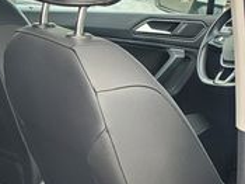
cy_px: 198
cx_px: -112
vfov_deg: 15.2
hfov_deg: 18.5
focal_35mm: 95
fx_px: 672
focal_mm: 4.3
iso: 64
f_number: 2.4
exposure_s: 1/120
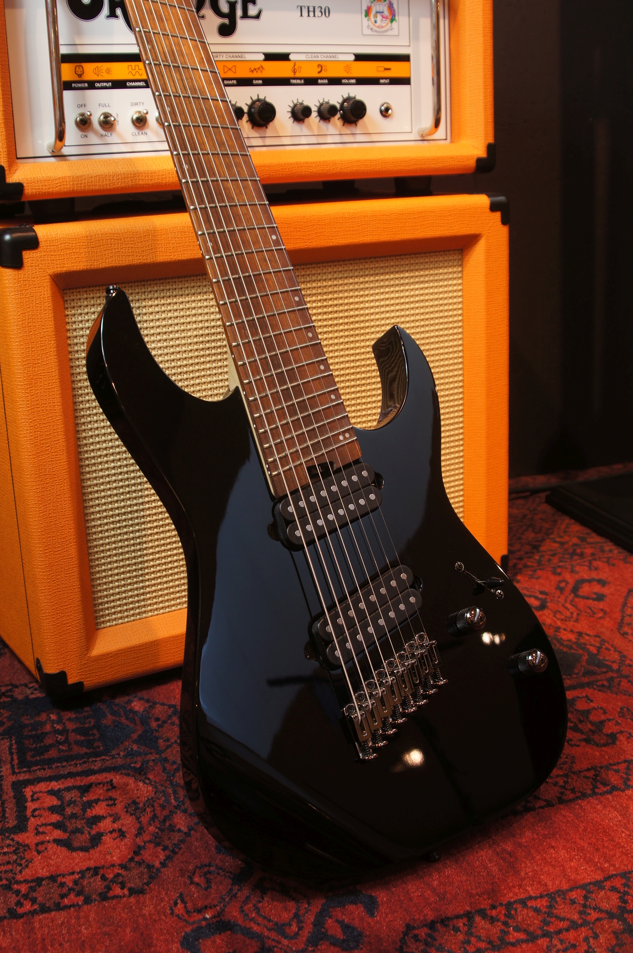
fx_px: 1110
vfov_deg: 46.4
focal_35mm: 42
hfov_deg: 31.8
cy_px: 476
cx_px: 316
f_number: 6.3
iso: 100
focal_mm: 28
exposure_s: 1/5
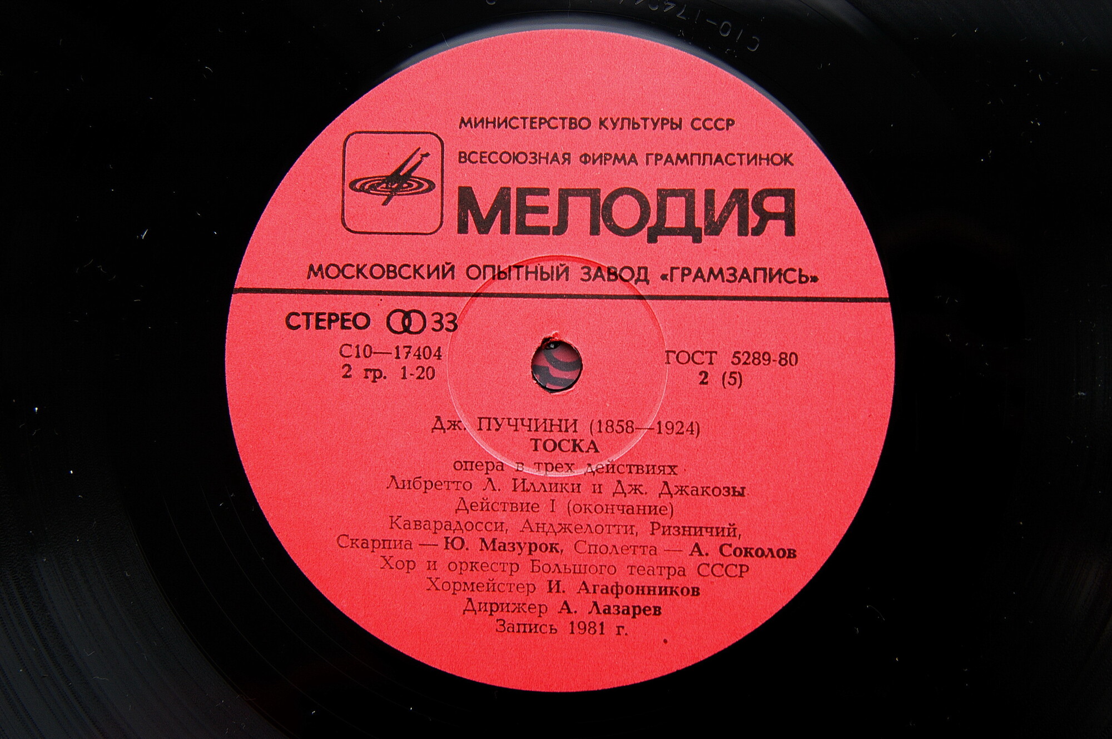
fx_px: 1620
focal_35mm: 52
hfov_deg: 37.9
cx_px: 556
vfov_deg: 25.7
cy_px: 370
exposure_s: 1/80
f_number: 4.5
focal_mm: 35
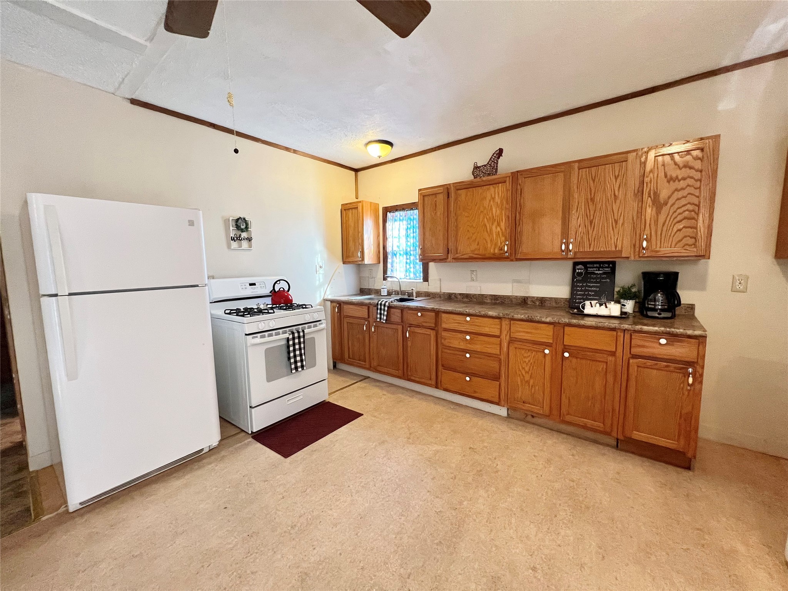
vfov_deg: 89.9
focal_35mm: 13
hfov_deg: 106.2
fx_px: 296
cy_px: 296
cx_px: 394
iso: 400
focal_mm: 1.57
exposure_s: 1/60
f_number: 1.8
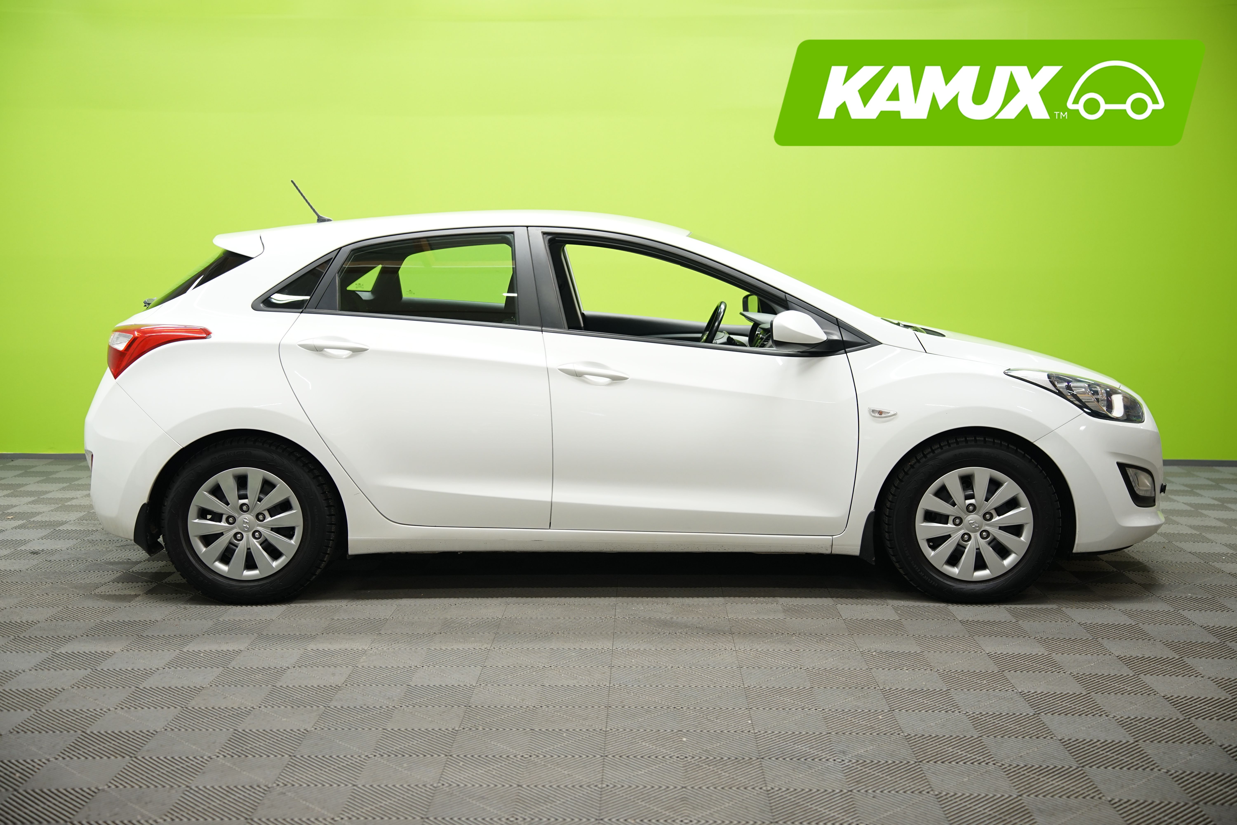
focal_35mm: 42
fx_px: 1443
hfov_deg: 46.4
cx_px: 618
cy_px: 412
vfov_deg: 31.9
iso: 500
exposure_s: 1/40
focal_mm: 42
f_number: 2.8
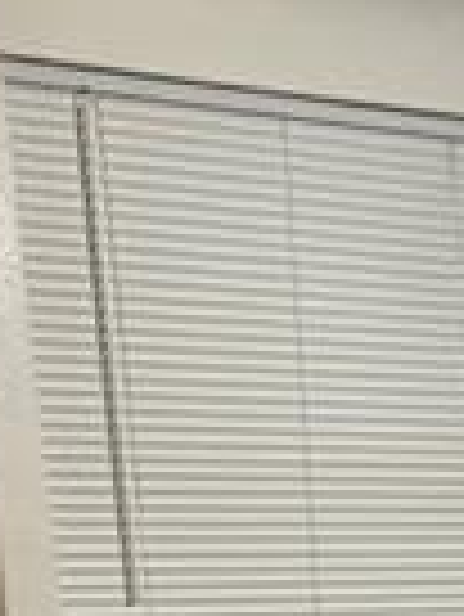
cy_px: 1075
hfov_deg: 9.0
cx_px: 1158
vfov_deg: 12.5
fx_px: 2605
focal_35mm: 146
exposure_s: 1/60
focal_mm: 5.7
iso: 200
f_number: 1.5
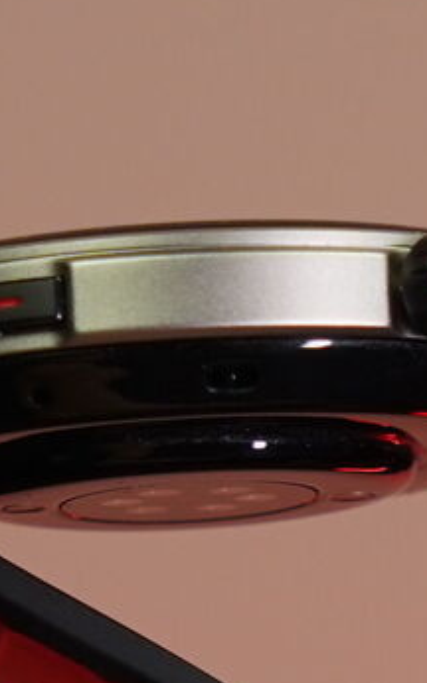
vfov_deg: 15.7
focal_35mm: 133
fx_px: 2478
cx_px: 266
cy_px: 476
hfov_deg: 9.8
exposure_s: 1/160
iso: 800
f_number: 7.1
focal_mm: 47
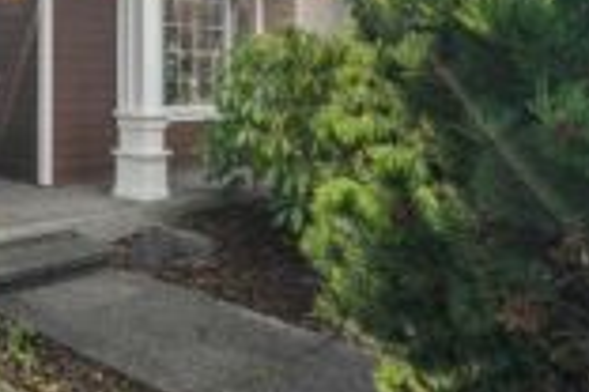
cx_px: -19
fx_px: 671
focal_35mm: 41
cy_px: 85
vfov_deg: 31.9
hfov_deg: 40.6
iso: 200
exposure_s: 1/80
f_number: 13
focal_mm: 16
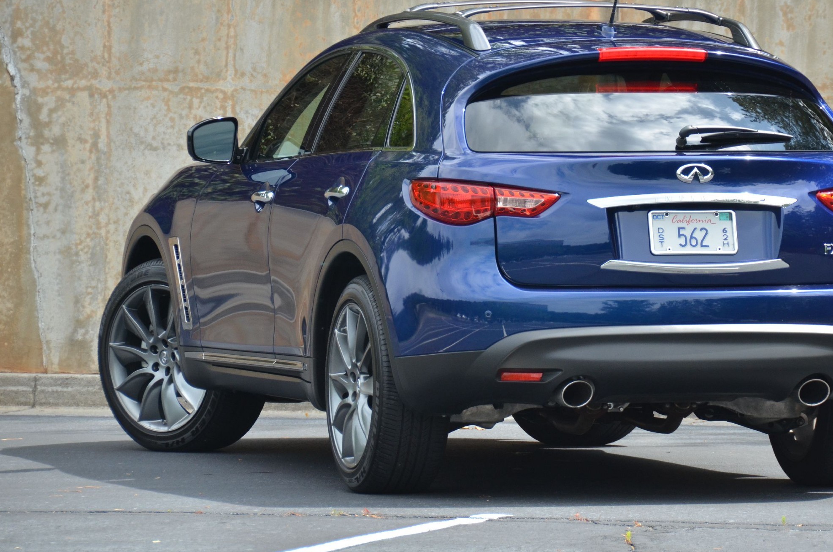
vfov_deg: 4.8
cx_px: 521
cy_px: 215
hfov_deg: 7.2
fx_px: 6580
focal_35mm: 285
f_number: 5.6
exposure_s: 1/1000
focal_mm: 150
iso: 560
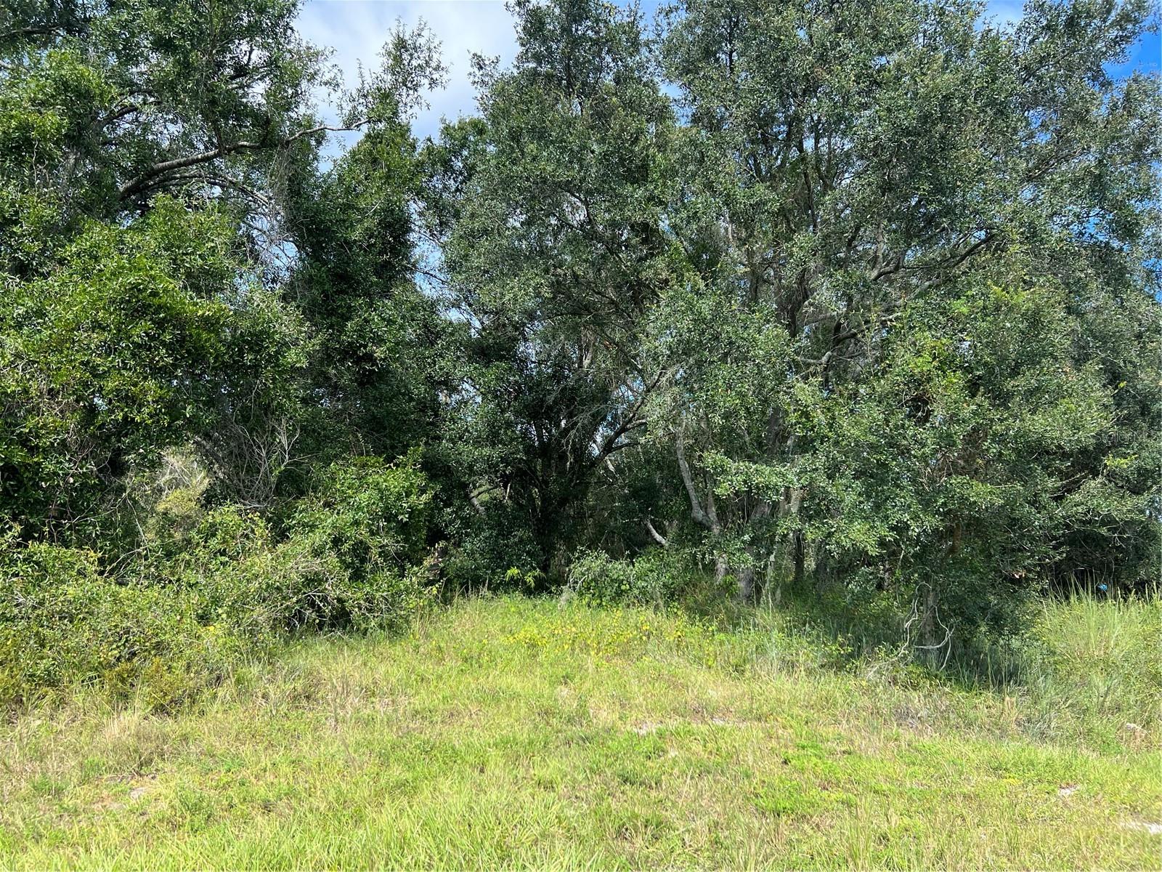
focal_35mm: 26
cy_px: 436
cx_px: 581
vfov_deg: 53.1
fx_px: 873
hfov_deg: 67.3
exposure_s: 1/1089
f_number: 1.5
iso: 50
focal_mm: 5.7
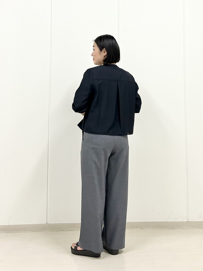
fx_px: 203
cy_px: 136
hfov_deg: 53.1
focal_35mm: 26
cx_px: 102
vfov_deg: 67.3
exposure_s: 1/60
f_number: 1.5
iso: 80
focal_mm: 5.7
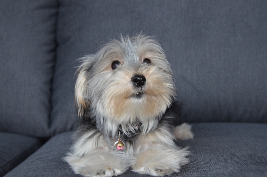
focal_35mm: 60
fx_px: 444
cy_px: 88
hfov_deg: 33.5
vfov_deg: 22.5
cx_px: 134
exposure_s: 1/60
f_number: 4.2
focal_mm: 40
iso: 800
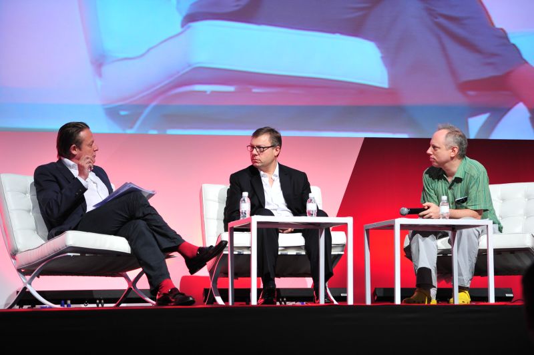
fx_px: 1483
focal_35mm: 100
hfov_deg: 20.4
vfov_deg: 13.7
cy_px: 178
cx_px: 267
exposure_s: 1/160
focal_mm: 100
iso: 2000
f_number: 2.8
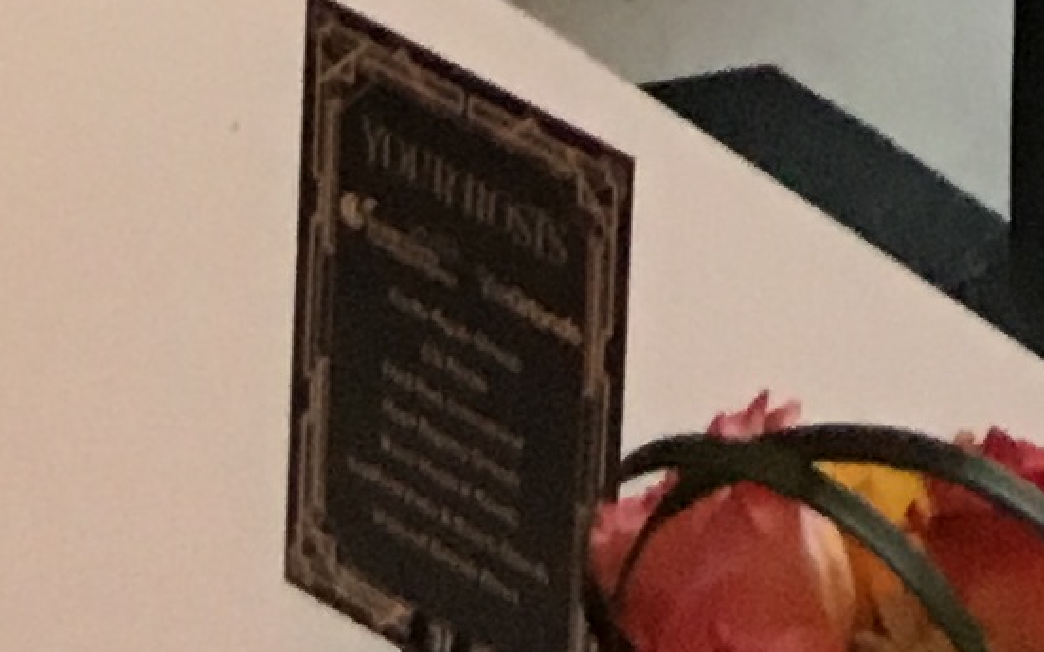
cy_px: -2932
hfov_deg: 9.2
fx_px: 6400
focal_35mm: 225
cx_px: 1161
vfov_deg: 4.6
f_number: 2.2
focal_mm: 4.15
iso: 125
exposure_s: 1/30
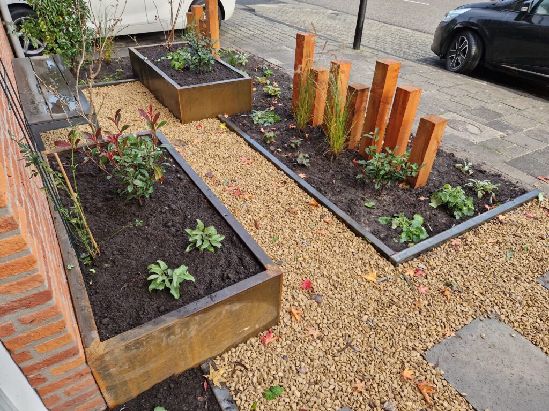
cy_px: 206
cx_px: 274
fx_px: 365
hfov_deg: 73.9
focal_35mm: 23
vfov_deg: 58.9
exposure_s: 1/180
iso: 125
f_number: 1.8
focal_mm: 5.4
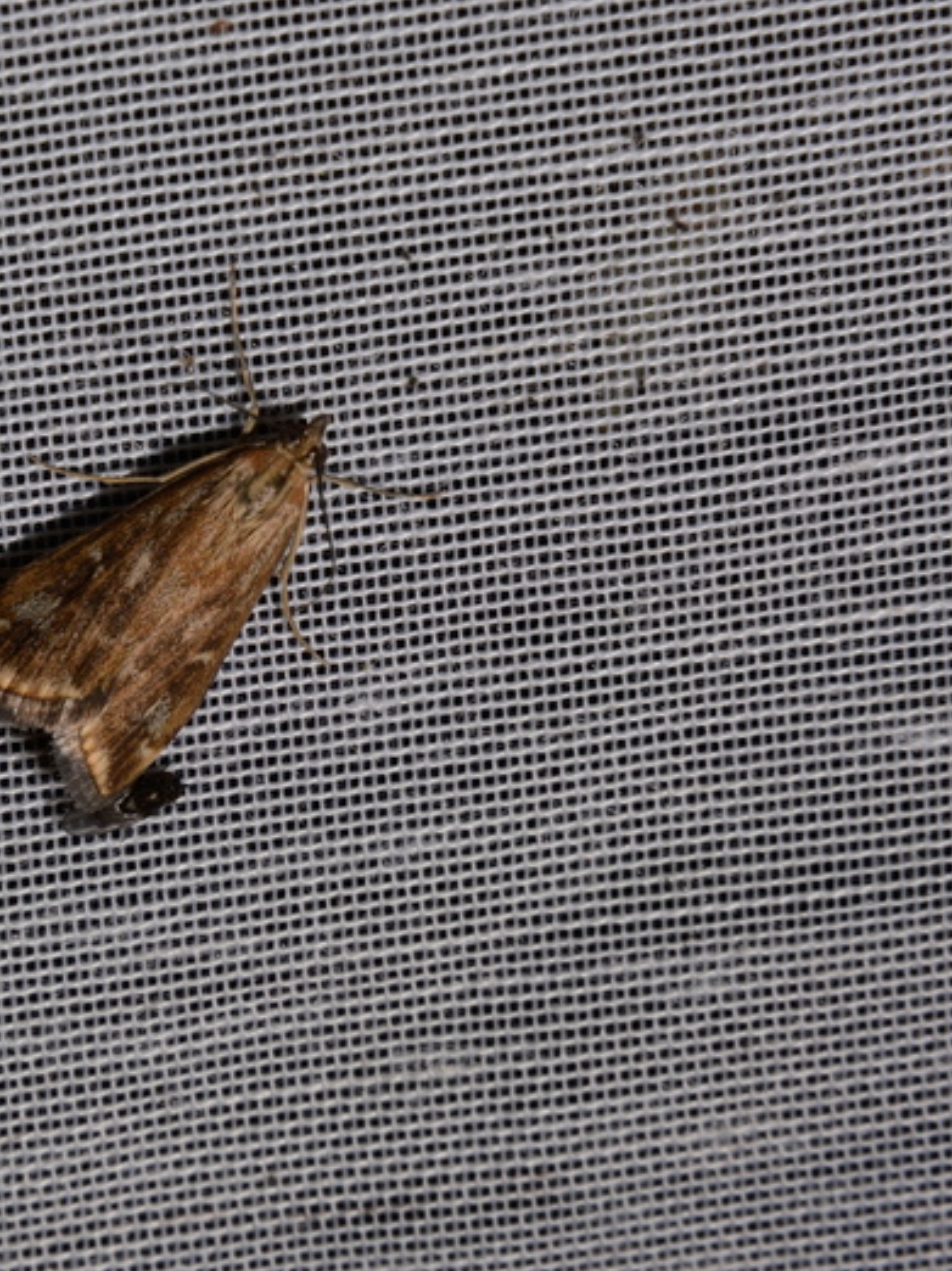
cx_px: 185
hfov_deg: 8.0
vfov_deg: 10.7
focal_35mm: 186
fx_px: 6816
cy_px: 636
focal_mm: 85
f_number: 25
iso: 100
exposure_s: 1/60
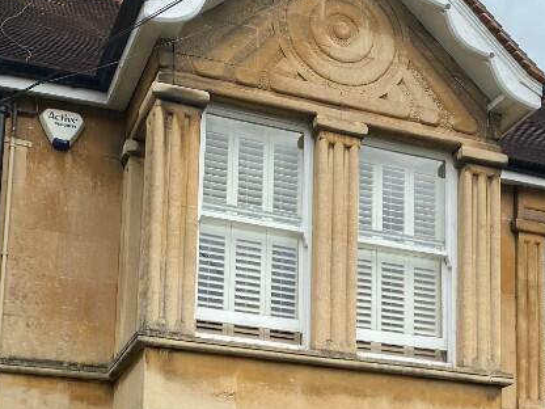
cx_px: 350
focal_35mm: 64
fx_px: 1008
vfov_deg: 21.8
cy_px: 446
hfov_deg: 30.1
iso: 32
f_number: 1.8
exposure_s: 1/1218
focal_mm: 4.25
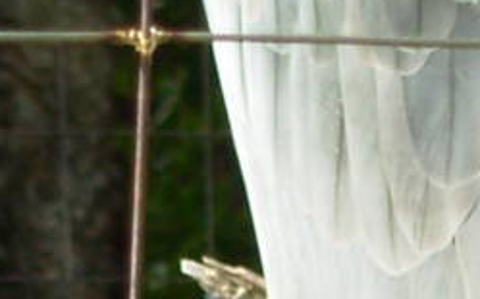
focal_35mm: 1043
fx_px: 13629
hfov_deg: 2.0
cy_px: -179
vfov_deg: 1.3
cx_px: 517
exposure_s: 1/132
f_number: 4.7
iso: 50
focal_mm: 25.3
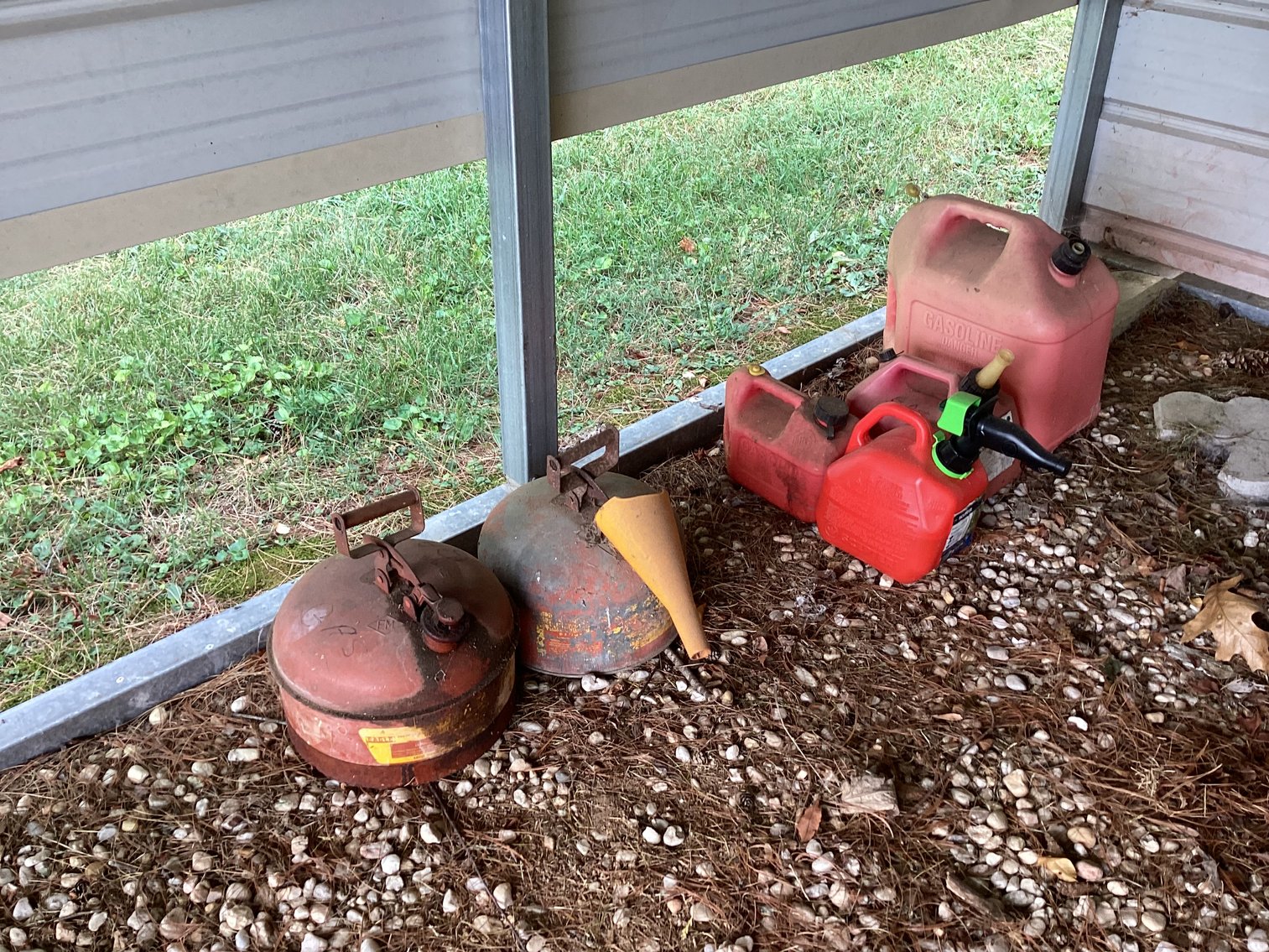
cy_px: 476
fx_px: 1137
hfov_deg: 58.3
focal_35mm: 31
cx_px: 634
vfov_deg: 45.4
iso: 80
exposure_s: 1/60
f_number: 2.4
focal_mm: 3.3
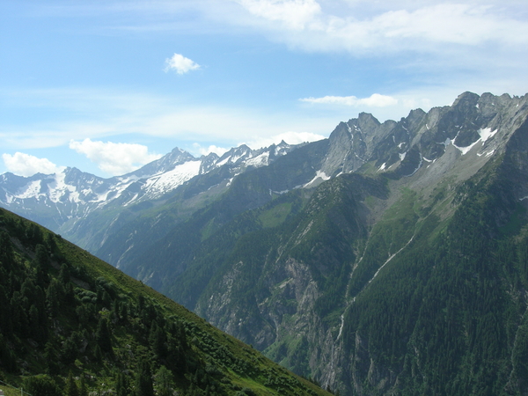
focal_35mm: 38
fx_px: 580
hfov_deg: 49.0
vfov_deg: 37.7
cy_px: 198
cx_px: 264
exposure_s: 1/654
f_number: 4.8
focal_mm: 7.8
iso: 64
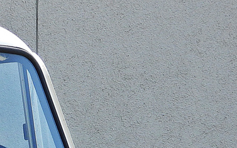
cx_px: -212
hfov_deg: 5.3
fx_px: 2537
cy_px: 285
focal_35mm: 393
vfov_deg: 3.3
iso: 100
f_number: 3.5
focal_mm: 17.5
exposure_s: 1/250
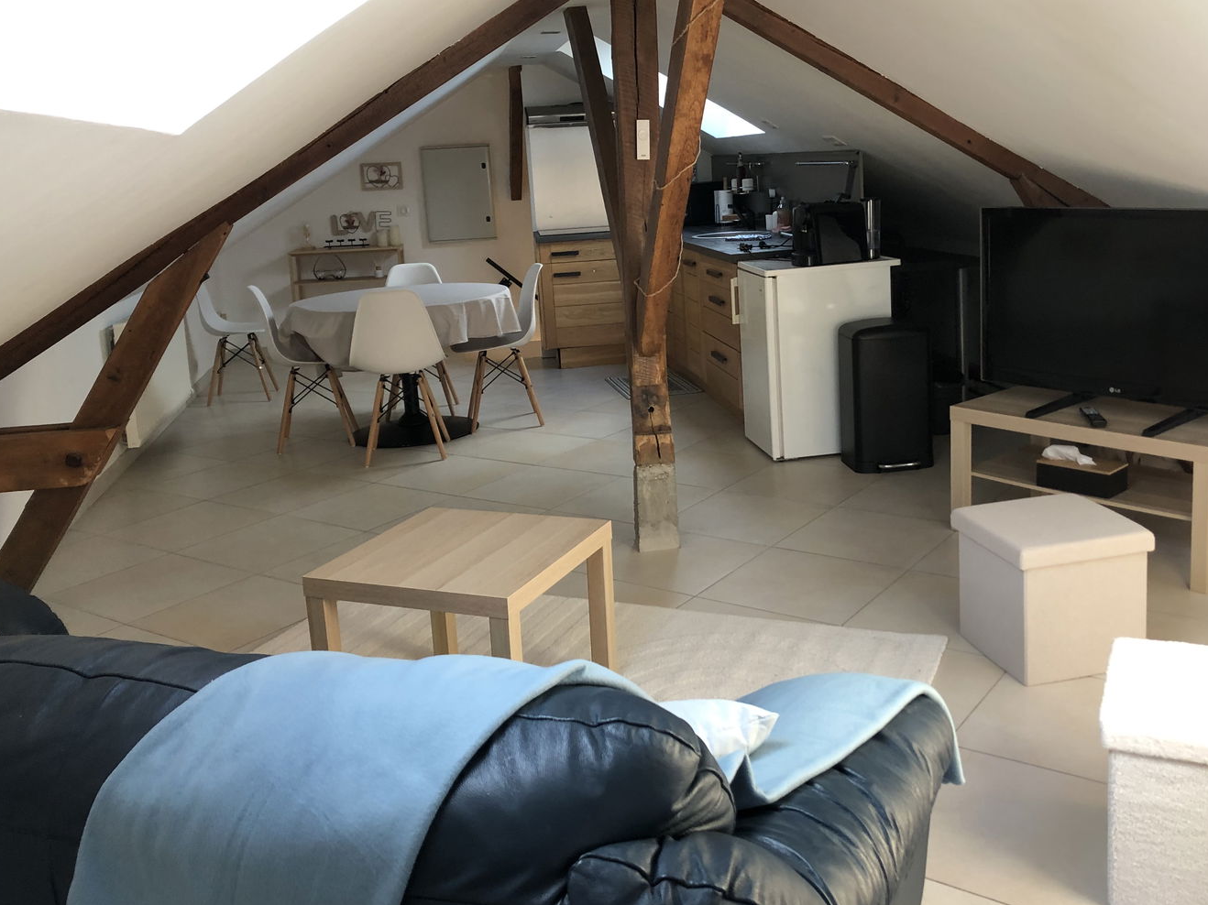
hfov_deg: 53.9
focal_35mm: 34
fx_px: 1186
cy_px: 380
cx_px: 633
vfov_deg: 41.7
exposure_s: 1/30
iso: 25
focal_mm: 3.99
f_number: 1.8
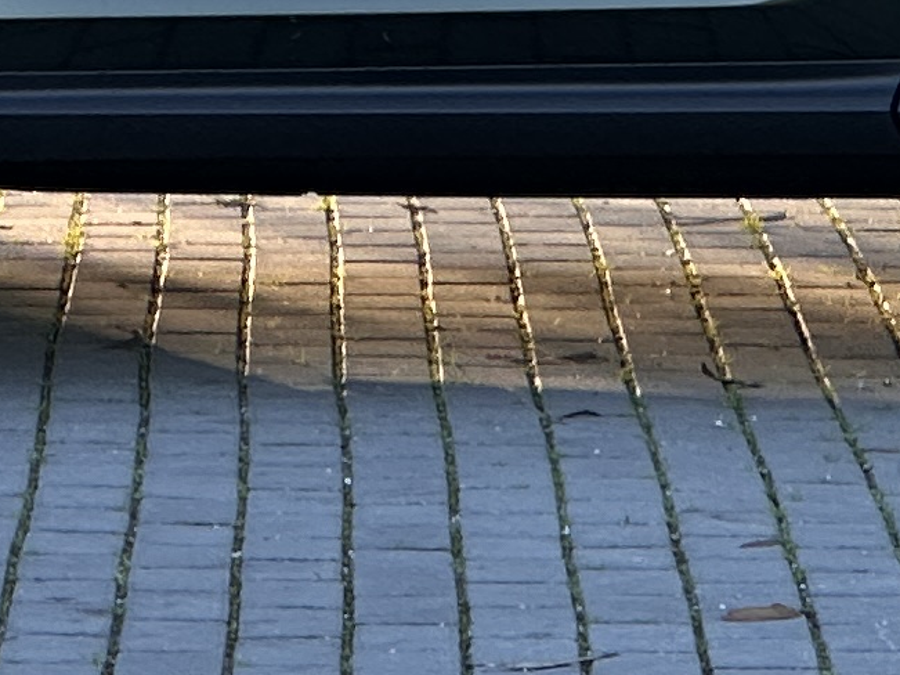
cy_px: -420
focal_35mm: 477
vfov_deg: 3.1
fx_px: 12399
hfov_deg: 4.2
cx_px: 720
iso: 40
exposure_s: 1/99
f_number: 2.8
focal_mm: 9
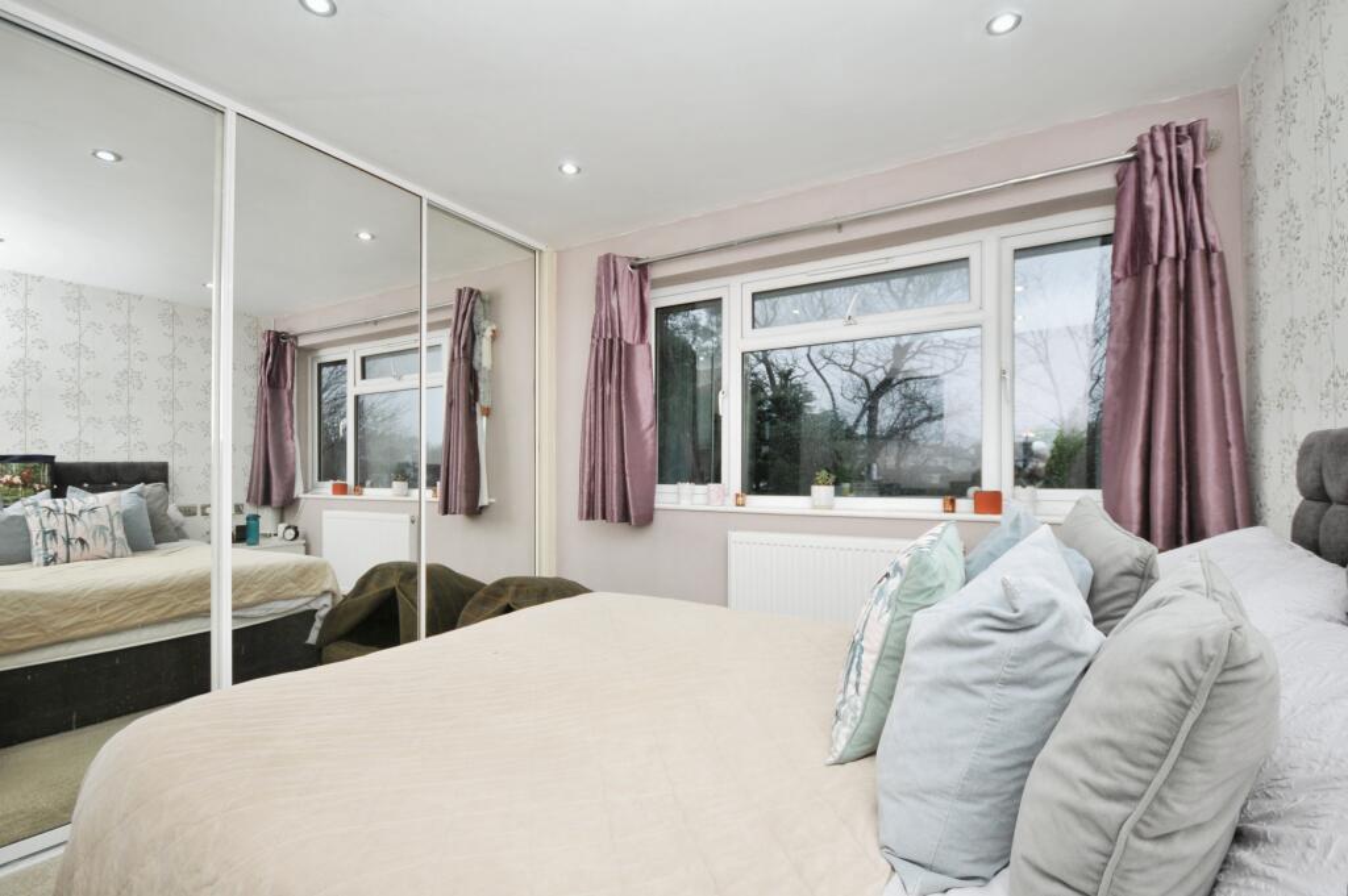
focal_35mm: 15
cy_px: 448
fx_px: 561
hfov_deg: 100.4
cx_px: 674
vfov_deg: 77.2
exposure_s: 1/60
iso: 200
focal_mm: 10
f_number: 5
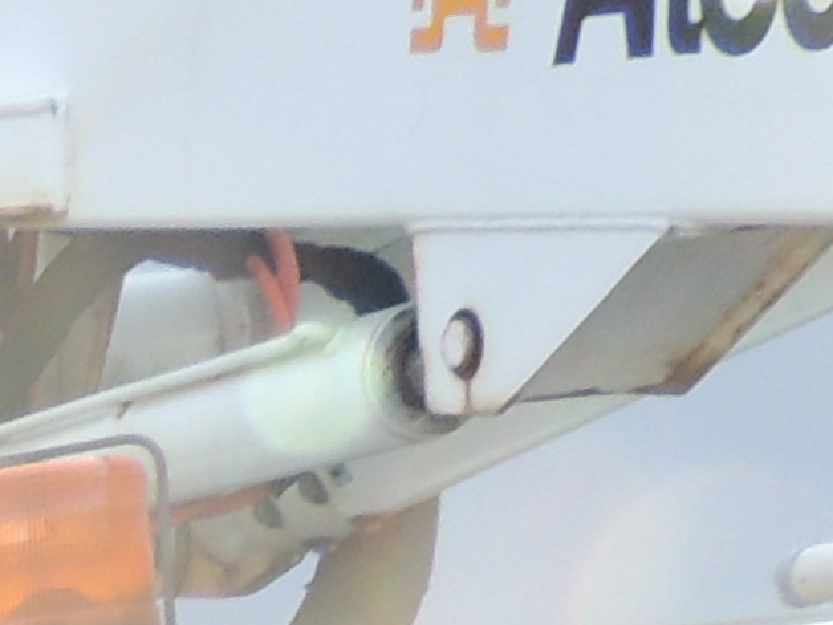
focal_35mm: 176
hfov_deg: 9.8
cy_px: 1858
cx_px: -1202
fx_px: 4235
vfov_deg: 7.5
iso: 100
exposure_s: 1/160
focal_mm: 4.3
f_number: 3
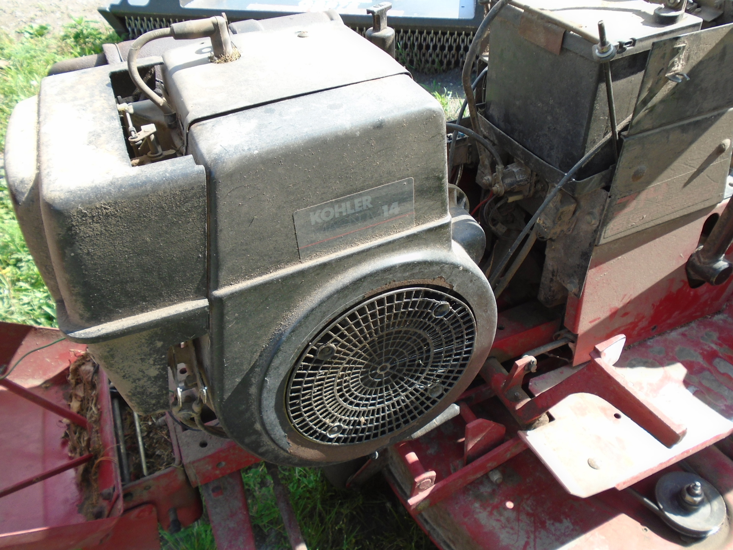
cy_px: 275
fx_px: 551
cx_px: 366
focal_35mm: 26
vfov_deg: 53.1
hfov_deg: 67.3
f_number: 3.2
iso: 100
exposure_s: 1/200
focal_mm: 4.6
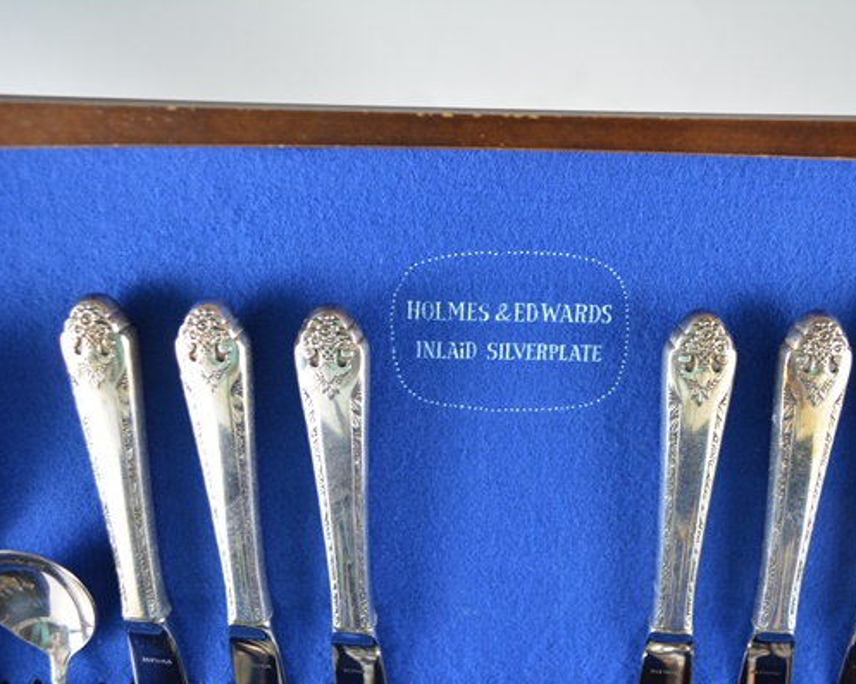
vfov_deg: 43.3
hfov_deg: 52.5
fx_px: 861
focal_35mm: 34
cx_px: 513
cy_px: 343
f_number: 4.5
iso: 400
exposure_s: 1/80
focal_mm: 20
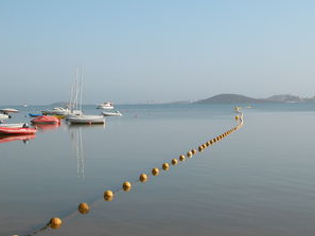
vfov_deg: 23.6
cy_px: 89
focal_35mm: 62
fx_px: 564
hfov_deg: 31.1
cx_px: 120
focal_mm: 11.6
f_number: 6.7
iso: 100
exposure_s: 1/363
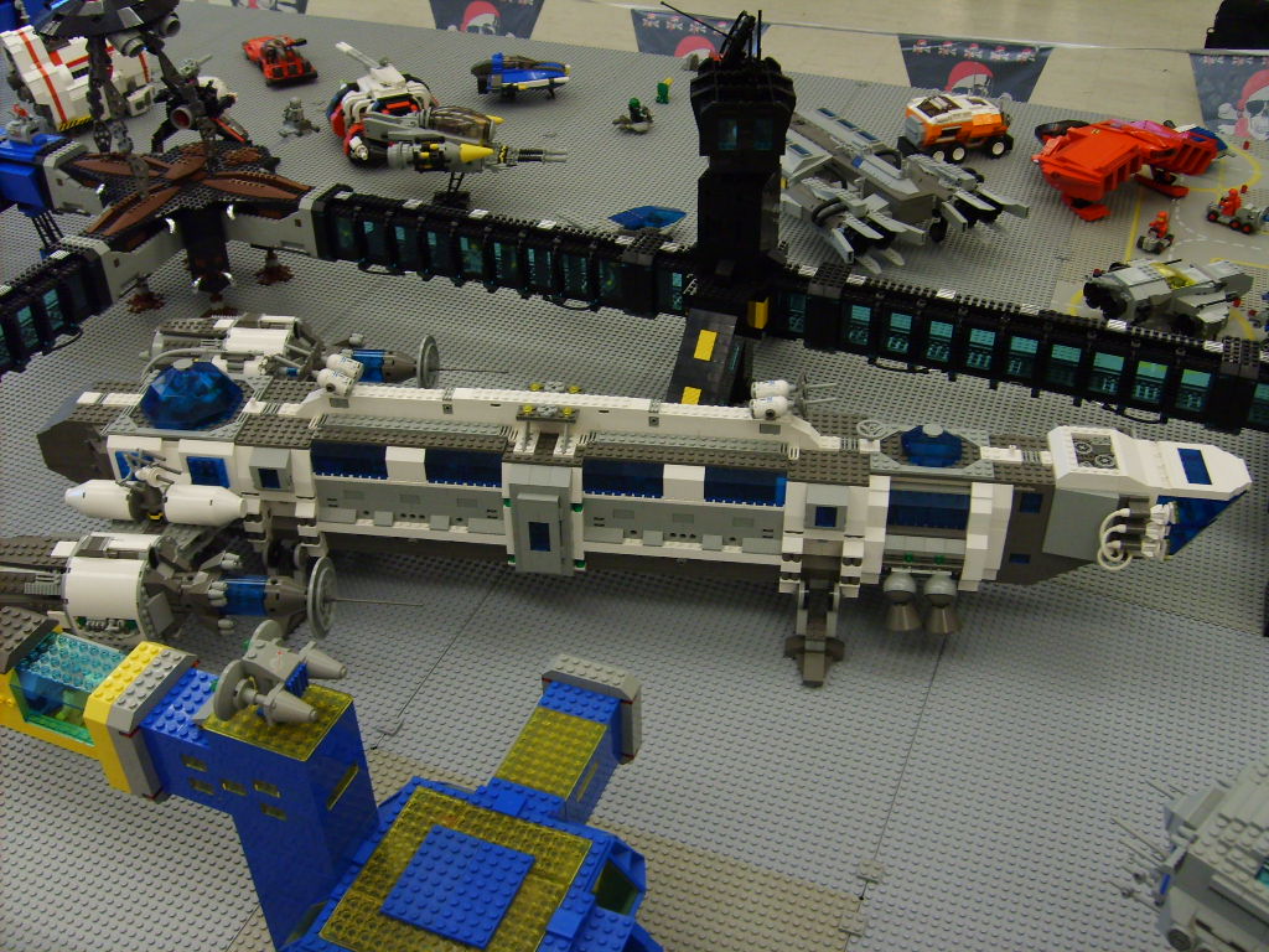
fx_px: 1283
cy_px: 476
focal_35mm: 35
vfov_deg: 40.7
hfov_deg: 52.6
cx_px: 634
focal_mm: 5.8
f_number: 2.8
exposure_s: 1/30
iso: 100
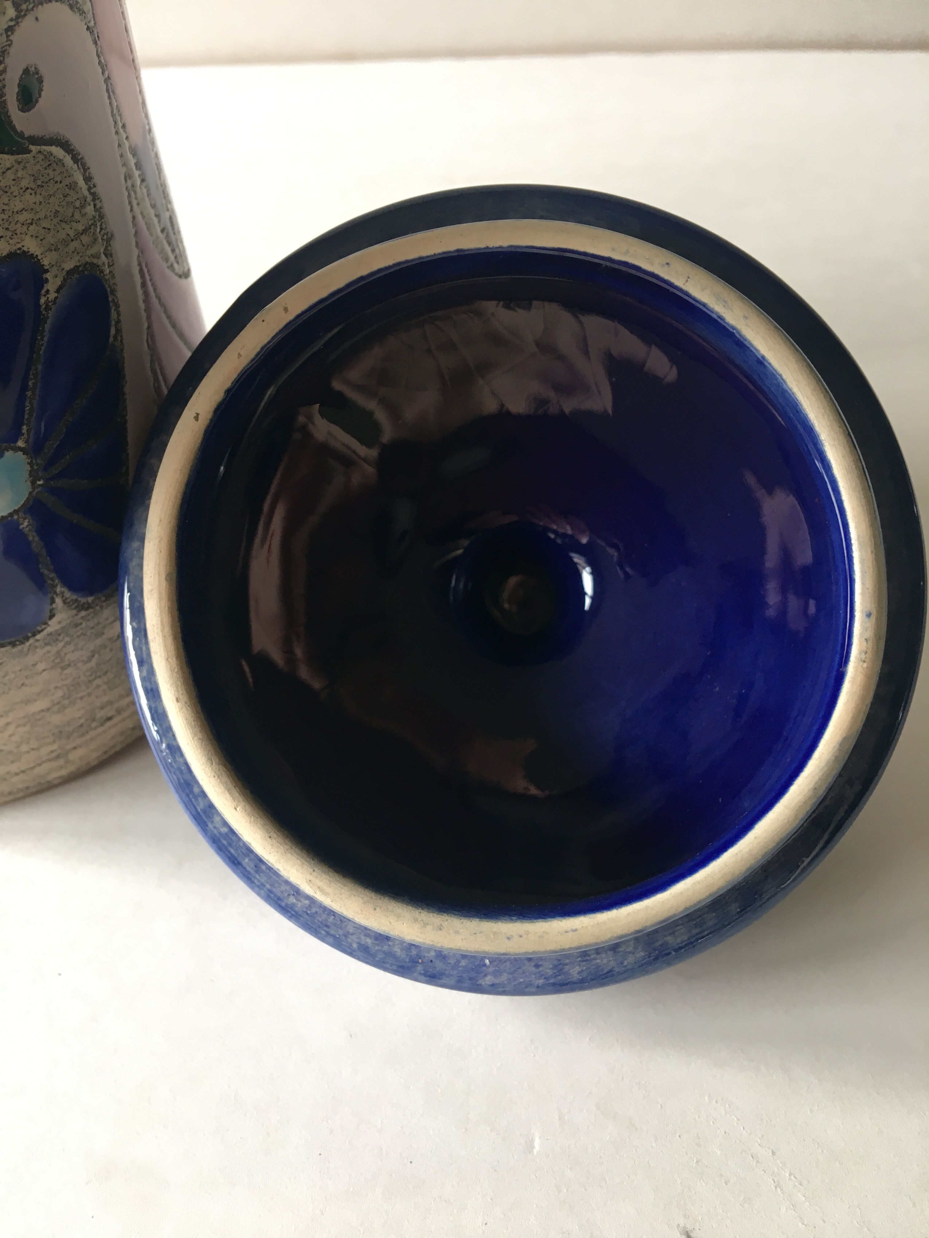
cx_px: 464
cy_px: 619
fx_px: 1038
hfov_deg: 48.2
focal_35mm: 29
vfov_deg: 61.7
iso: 50
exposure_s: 1/30
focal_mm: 4.15
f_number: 2.2
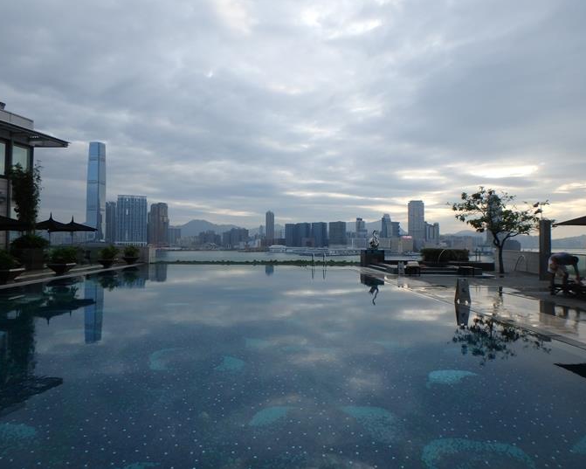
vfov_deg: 63.1
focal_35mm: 22
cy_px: 234
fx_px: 382
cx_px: 279
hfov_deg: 75.0
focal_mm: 3.7
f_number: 3.5
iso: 125
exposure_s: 1/800
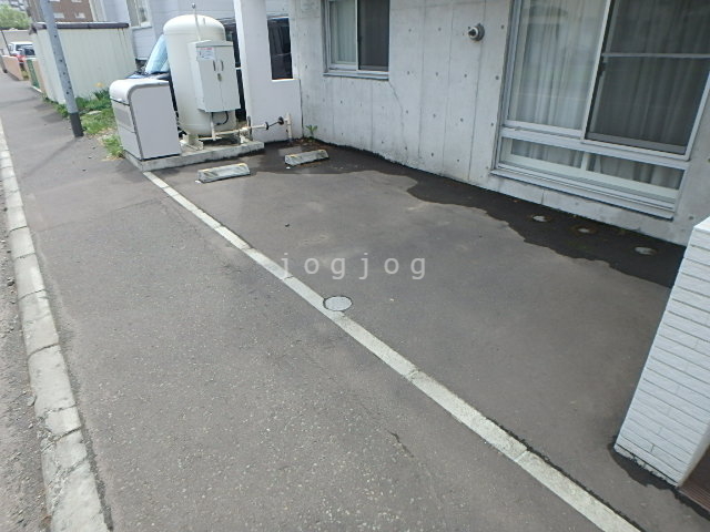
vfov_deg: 63.4
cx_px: 355
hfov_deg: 79.0
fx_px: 431
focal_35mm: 21
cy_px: 266
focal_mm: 3.7
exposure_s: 1/500
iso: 125
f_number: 3.5
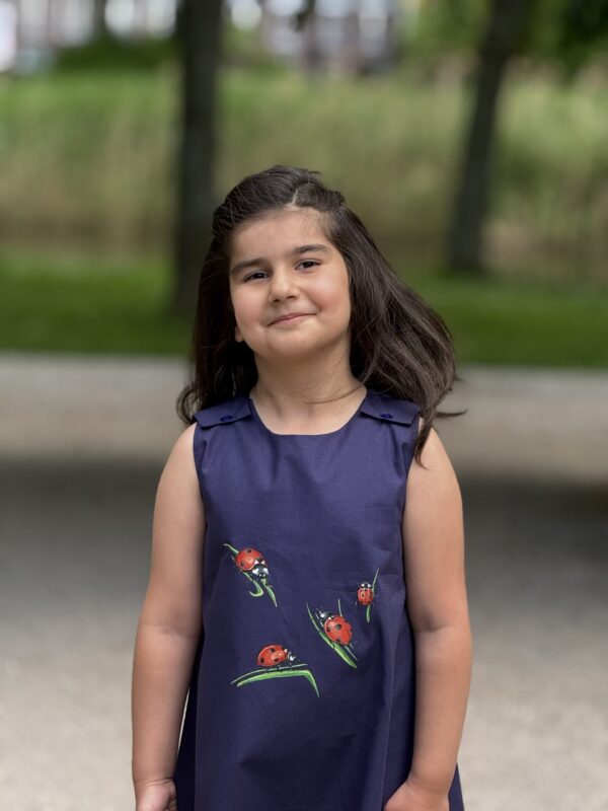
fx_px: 2810
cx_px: 304
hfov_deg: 12.3
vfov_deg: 16.4
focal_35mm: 120
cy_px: 406
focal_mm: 15.66
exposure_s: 1/164
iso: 50
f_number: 2.8
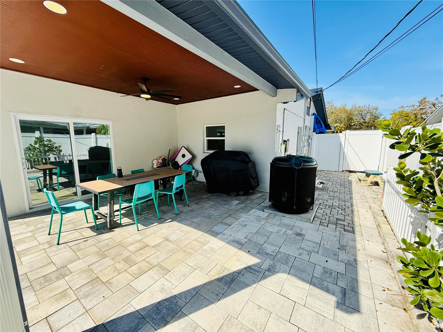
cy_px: 166
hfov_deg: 102.1
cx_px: 222
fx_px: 179
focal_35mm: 14
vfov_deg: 85.7
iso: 64
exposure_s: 1/701
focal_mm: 2.22
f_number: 2.2
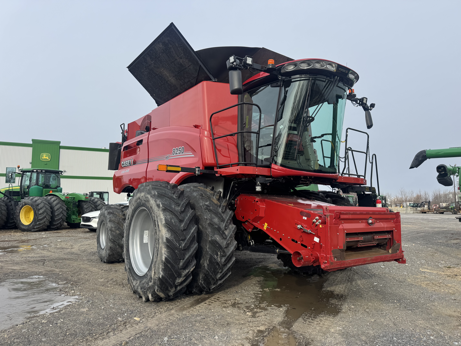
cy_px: 173
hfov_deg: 71.6
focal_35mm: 24
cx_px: 230
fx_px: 320
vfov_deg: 56.8
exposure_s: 1/2174
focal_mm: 6.76
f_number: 1.78
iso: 80
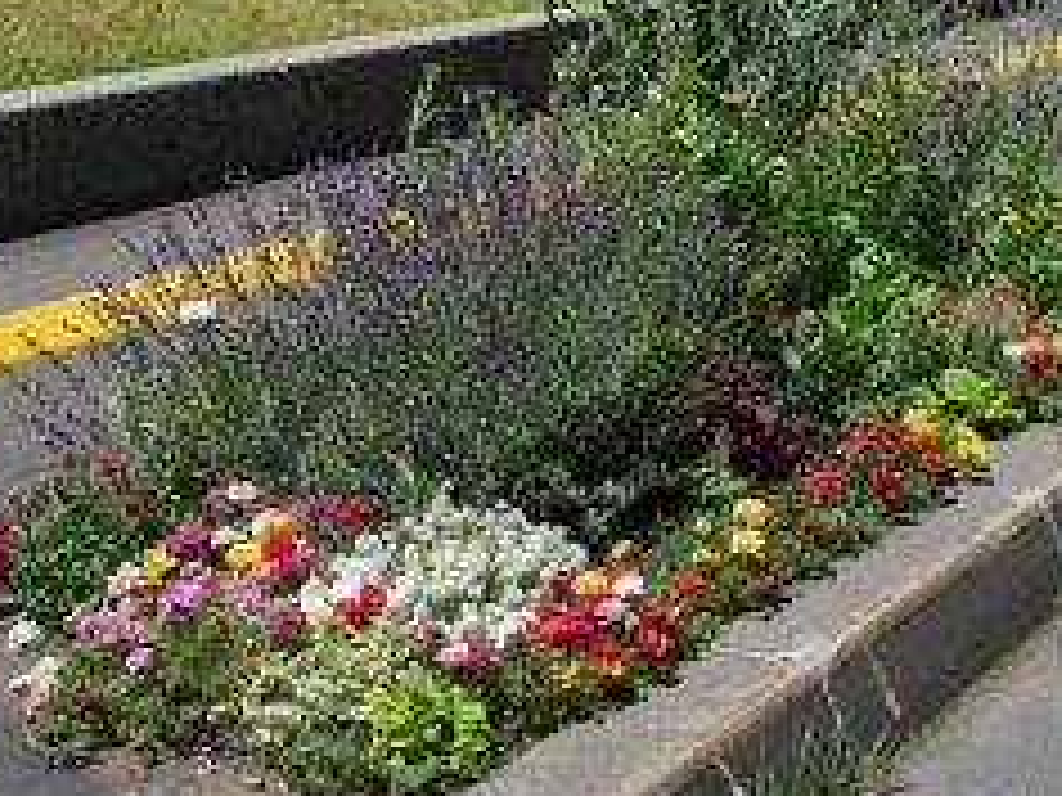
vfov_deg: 18.9
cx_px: 896
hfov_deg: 24.5
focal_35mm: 78
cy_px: 290
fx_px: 2393
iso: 200
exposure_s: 1/1000
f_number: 5.6
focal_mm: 20
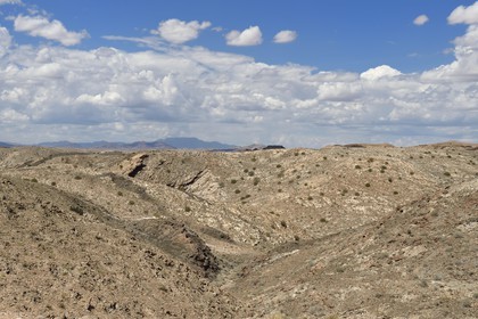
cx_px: 239
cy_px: 160
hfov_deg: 41.1
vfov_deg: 28.1
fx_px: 637
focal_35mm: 48
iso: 400
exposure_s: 1/3200
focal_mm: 48
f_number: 6.3
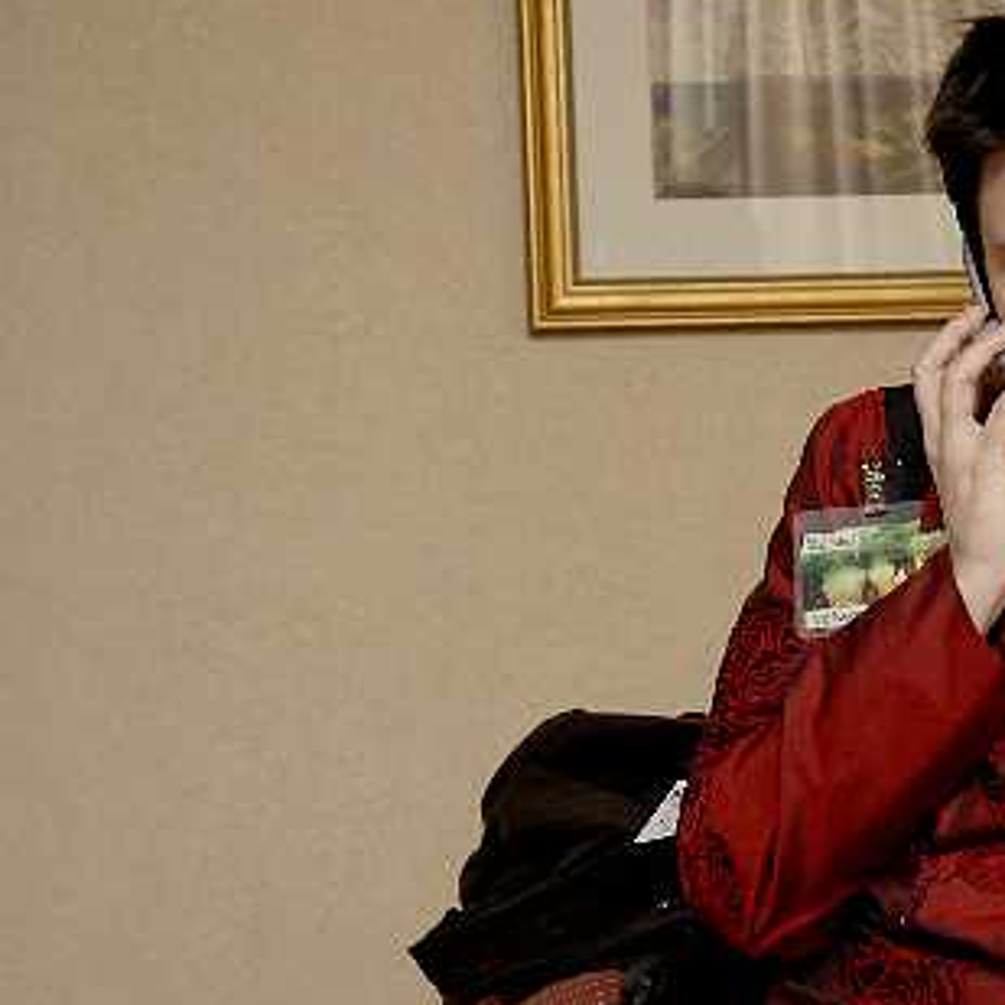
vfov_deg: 11.0
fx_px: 5221
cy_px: 681
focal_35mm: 159
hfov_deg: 10.9
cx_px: 1086
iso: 400
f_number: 5.6
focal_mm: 55
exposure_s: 1/60
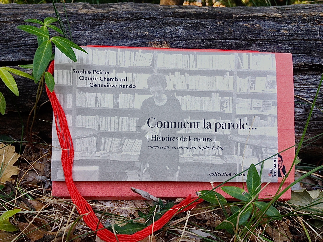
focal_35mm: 35
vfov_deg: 40.7
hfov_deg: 52.6
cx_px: 162
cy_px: 121
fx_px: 327
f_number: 2.4
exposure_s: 1/120
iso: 50
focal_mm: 4.28
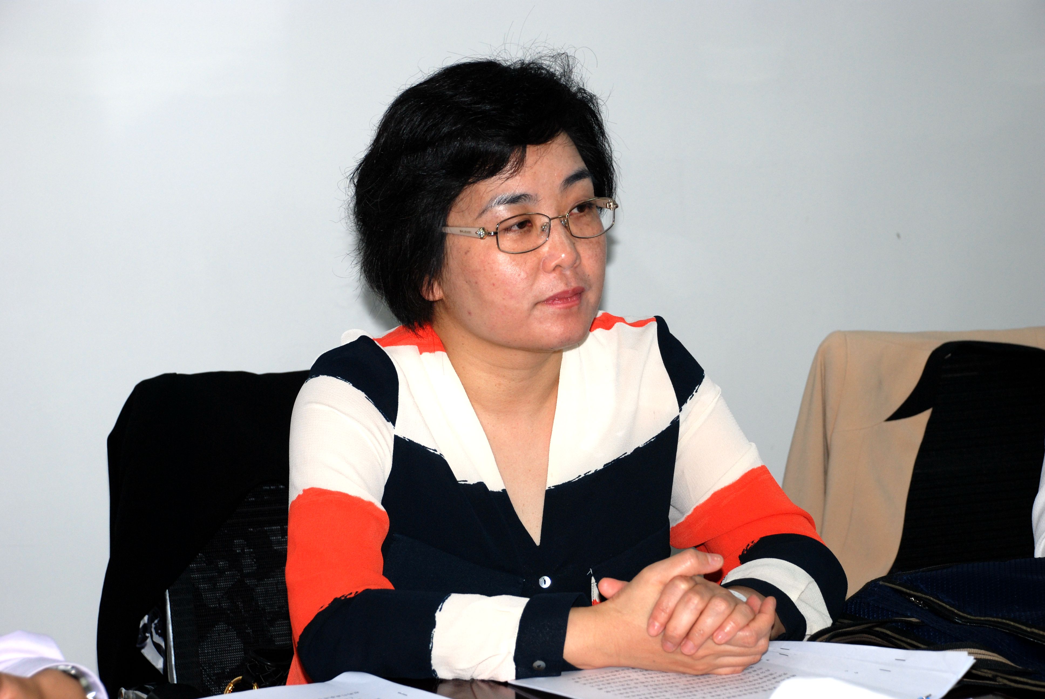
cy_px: 350
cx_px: 522
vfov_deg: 14.7
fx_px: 2703
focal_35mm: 93
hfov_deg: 21.9
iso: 200
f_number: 5.3
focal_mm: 62
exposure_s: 1/60
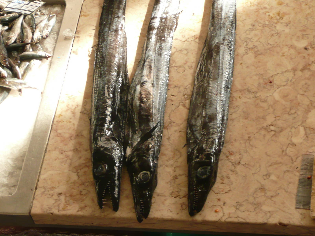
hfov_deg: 18.4
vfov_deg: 13.8
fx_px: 974
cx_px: 158
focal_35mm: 107
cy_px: 118
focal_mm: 11.8
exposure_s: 1/30
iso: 200
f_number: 4.6
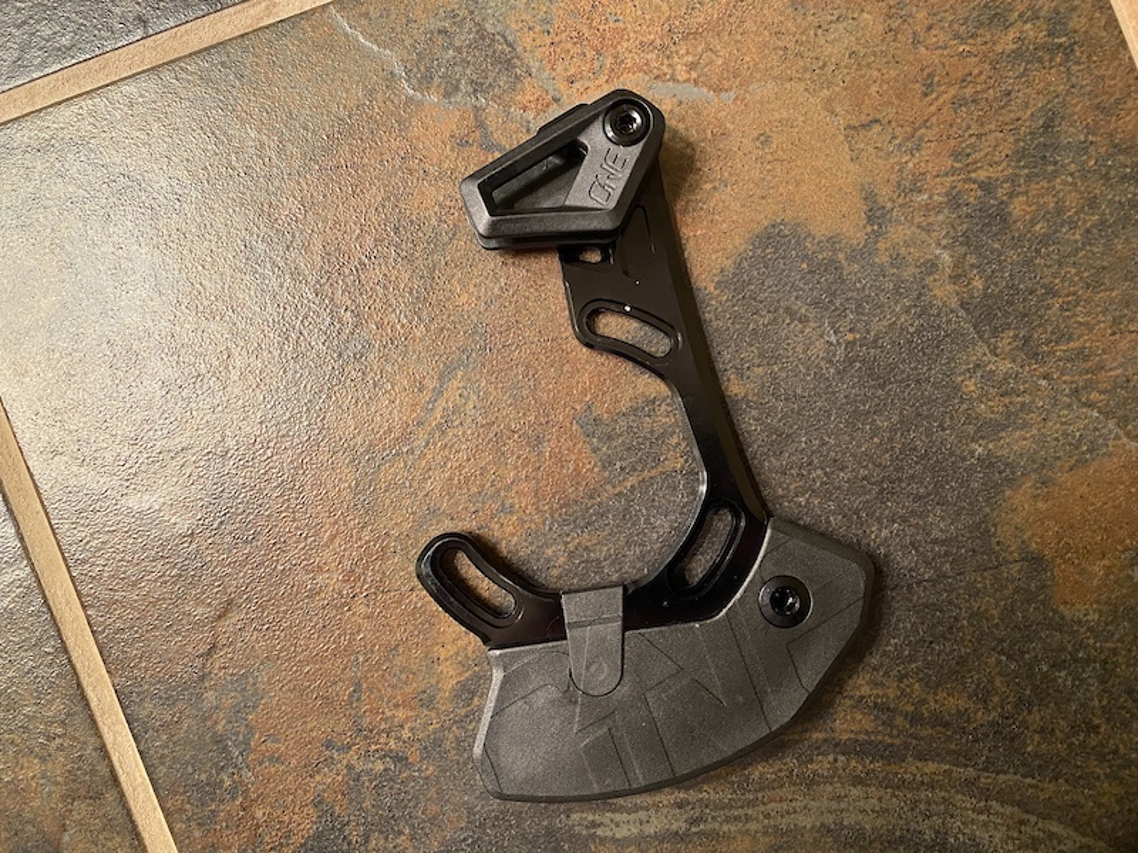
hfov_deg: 67.3
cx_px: 569
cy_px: 426
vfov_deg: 53.1
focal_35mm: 26
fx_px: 855
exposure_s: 1/60
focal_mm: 4.25
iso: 250
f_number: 1.8
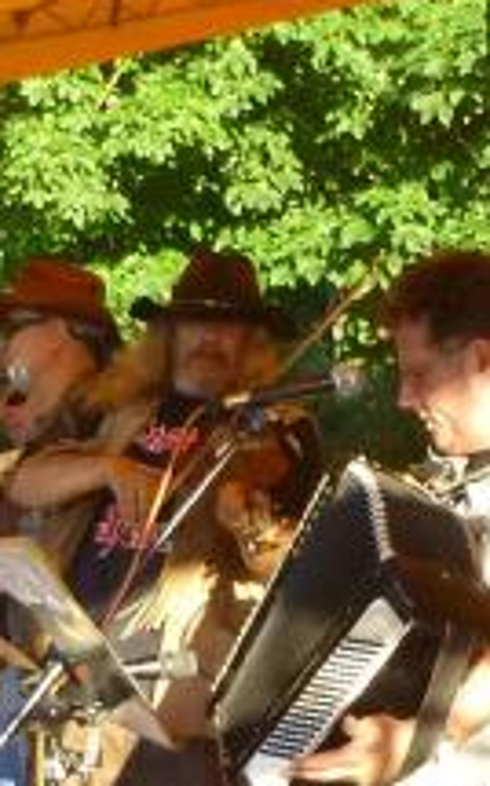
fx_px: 1584
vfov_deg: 27.0
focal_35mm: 74
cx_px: 775
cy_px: 698
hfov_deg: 15.9
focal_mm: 4.5
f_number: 3.1
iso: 200
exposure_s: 1/200
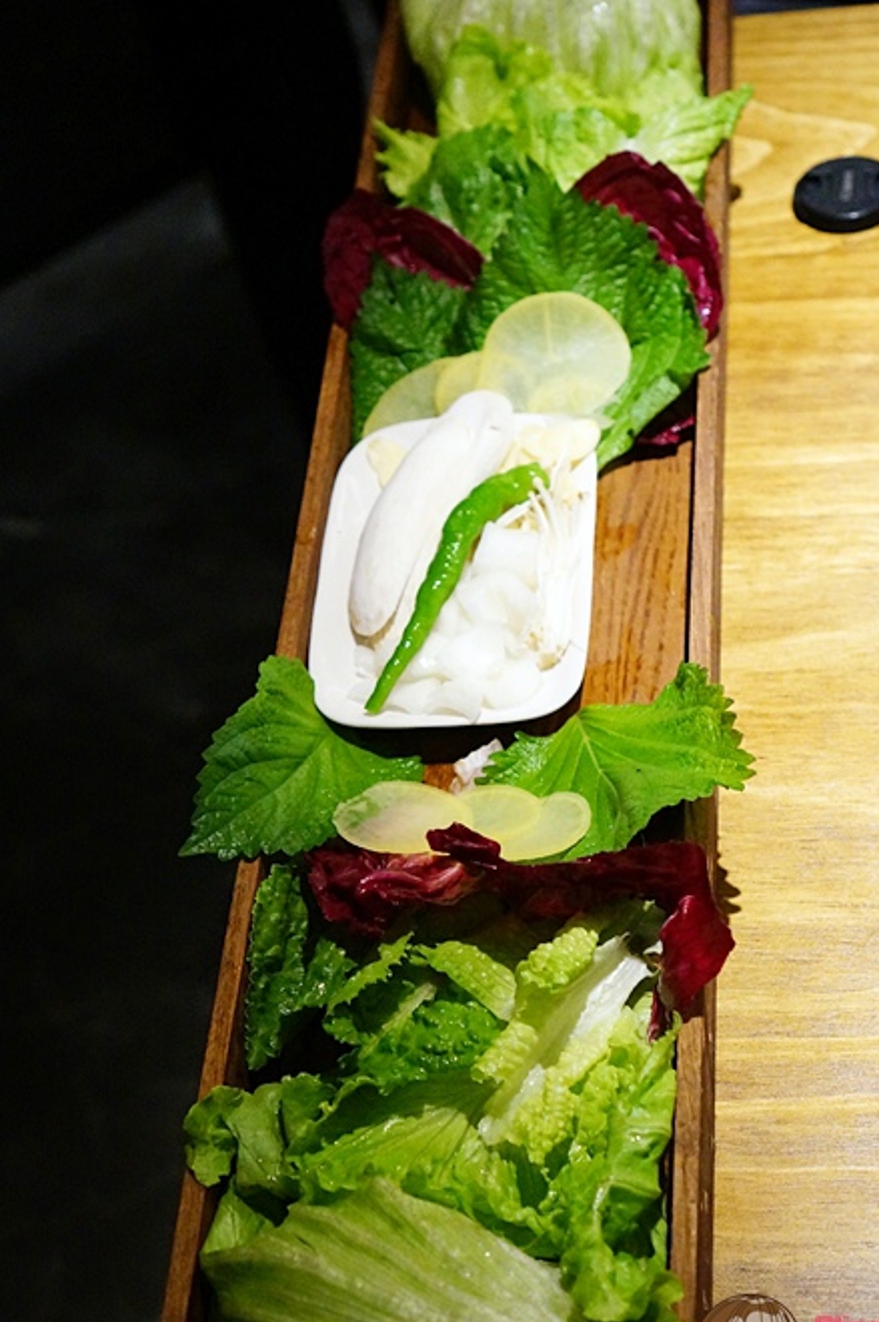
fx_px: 2333
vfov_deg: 31.6
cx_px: 404
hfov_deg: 21.3
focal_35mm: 64
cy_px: 721
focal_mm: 35
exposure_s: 1/80
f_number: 3.5
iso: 3200
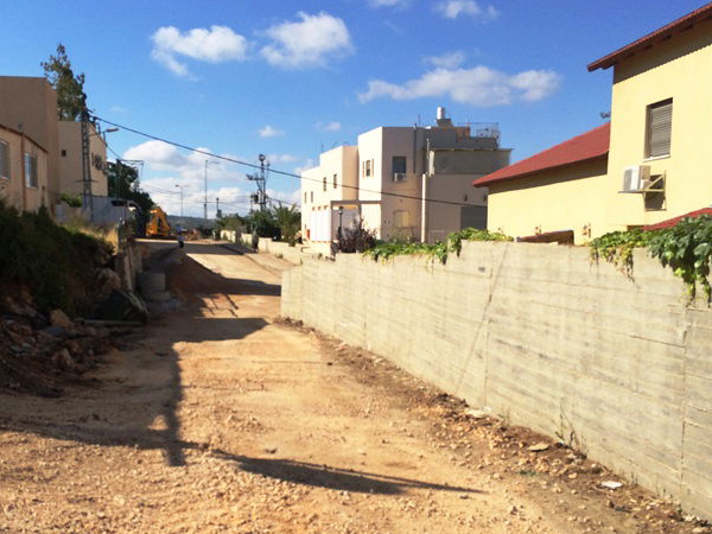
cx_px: 265
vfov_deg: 35.8
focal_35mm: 40
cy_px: 317
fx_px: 823
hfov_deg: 46.4
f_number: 2.2
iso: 40
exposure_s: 1/2740
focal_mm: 4.12
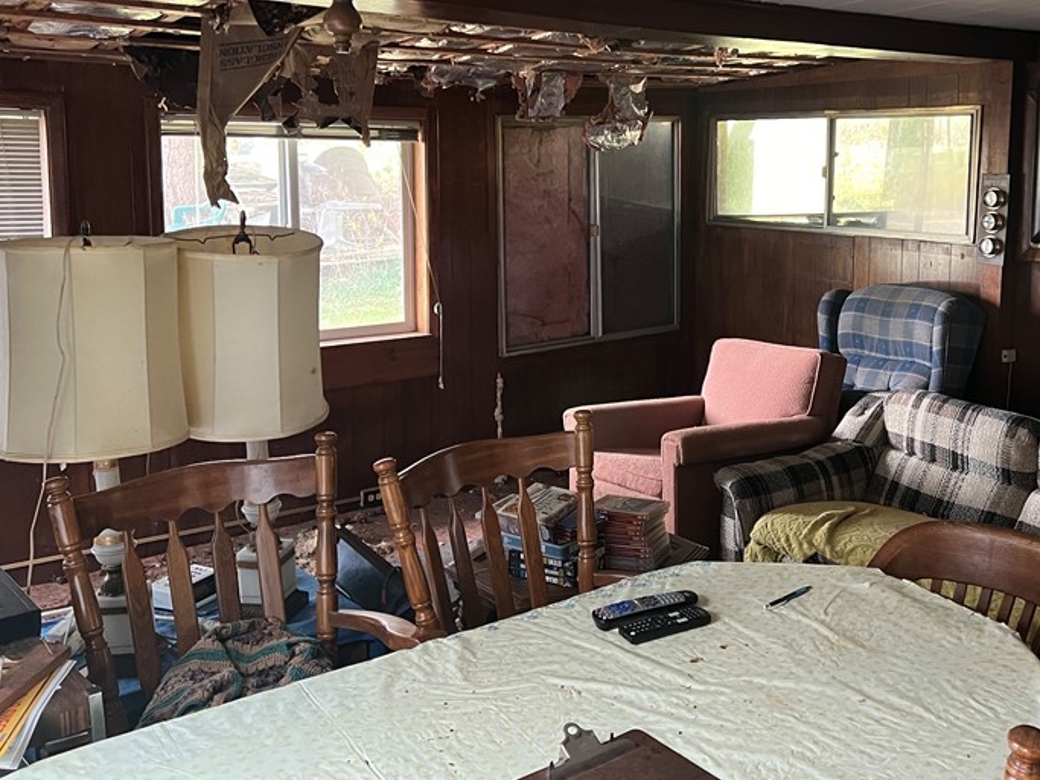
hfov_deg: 47.2
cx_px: 685
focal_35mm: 39
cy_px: 280
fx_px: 1172
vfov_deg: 36.5
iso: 400
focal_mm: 5.7
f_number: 1.5
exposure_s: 1/60
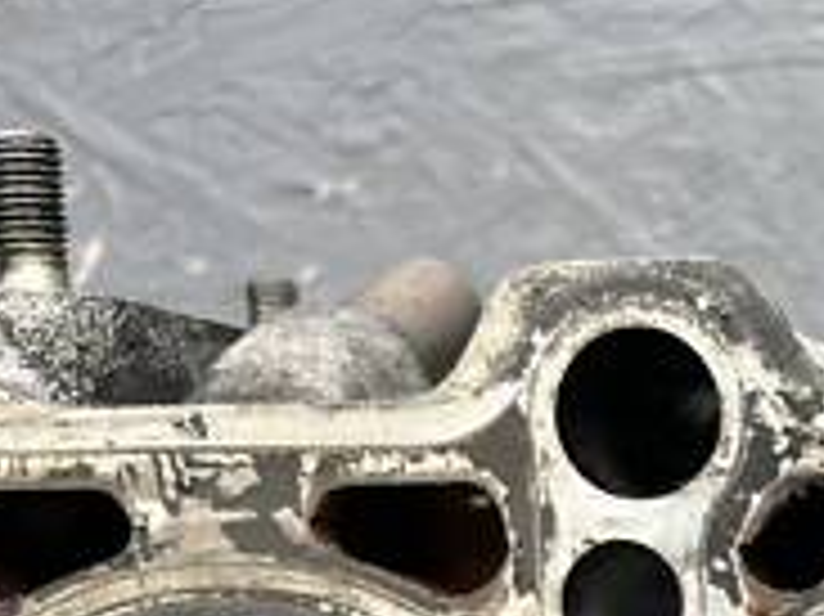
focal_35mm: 91
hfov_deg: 18.8
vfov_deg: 15.1
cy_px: 908
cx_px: 1265
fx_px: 2165
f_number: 1.6
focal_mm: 5.1
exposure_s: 1/122
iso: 50
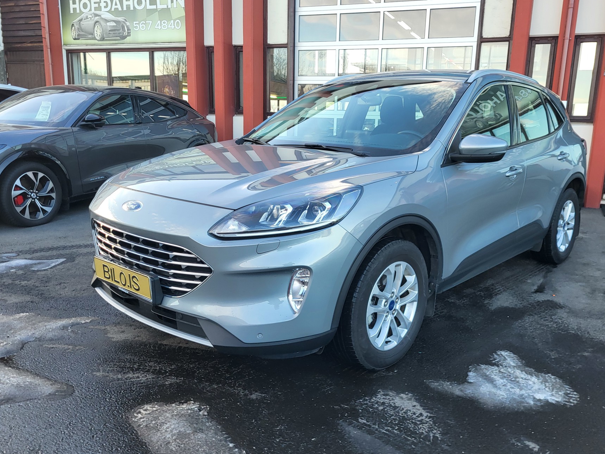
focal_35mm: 29
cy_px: 237
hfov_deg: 61.5
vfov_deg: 48.2
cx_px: 332
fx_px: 507
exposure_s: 1/100
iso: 40
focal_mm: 5.4
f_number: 1.8
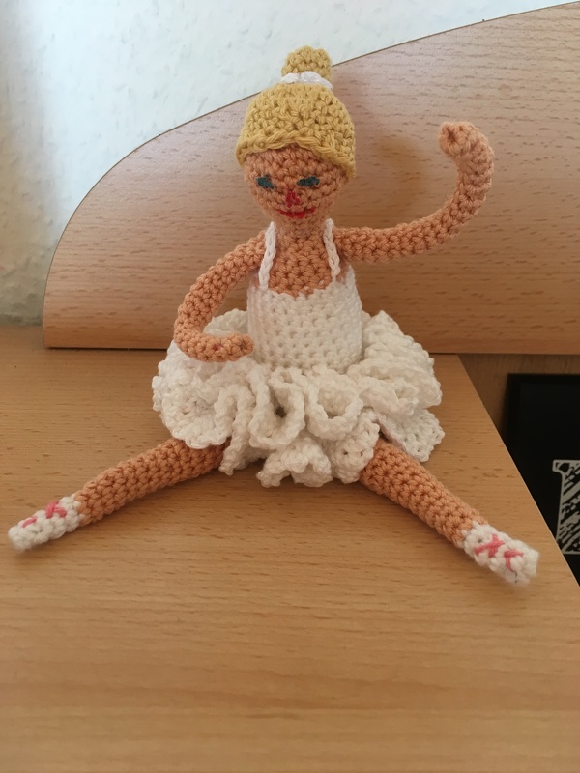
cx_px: 290
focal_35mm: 29
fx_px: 648
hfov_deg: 48.2
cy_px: 386
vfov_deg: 61.7
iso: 100
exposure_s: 1/33
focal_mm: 4.15
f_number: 2.2
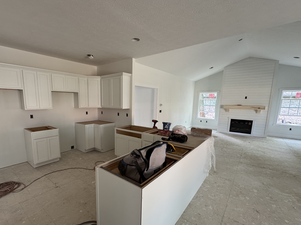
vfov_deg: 74.5
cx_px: 127
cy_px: 124
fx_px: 148
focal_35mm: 17
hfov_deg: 90.3
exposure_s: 1/99
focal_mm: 2.22
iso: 250
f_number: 2.2
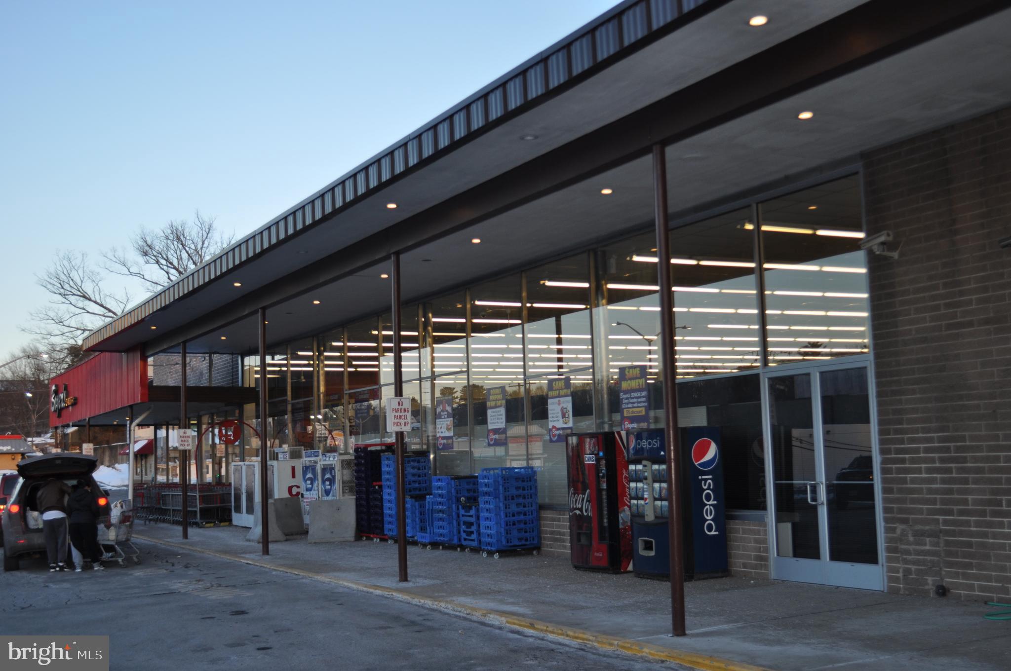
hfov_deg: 43.7
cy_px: 336
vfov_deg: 29.8
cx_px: 506
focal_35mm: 45
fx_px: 1262
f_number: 4.5
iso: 200
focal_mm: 30
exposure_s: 1/200
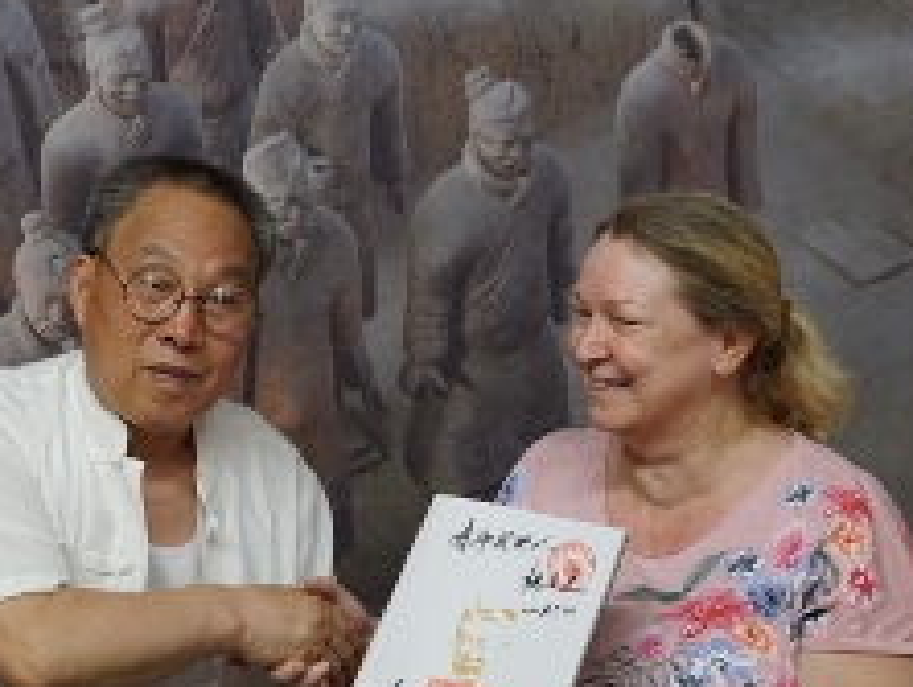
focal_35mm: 91
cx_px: 284
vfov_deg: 16.2
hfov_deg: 21.4
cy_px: 467
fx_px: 2399
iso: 3200
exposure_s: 1/250
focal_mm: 35
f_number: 4.5
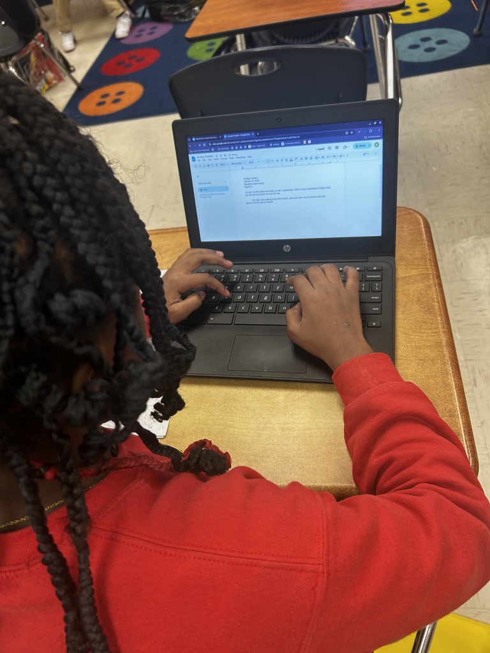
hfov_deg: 53.1
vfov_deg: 67.3
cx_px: 245
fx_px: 491
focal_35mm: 26
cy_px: 326
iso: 125
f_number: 1.5
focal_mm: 5.7
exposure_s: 1/120
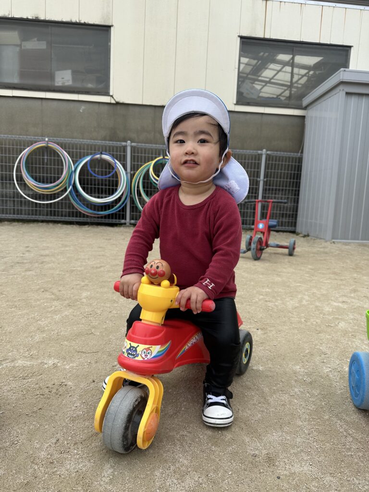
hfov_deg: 56.8
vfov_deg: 71.6
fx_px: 341
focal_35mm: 24
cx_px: 184
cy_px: 246
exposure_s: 1/1587
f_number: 1.78
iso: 80
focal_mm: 6.86
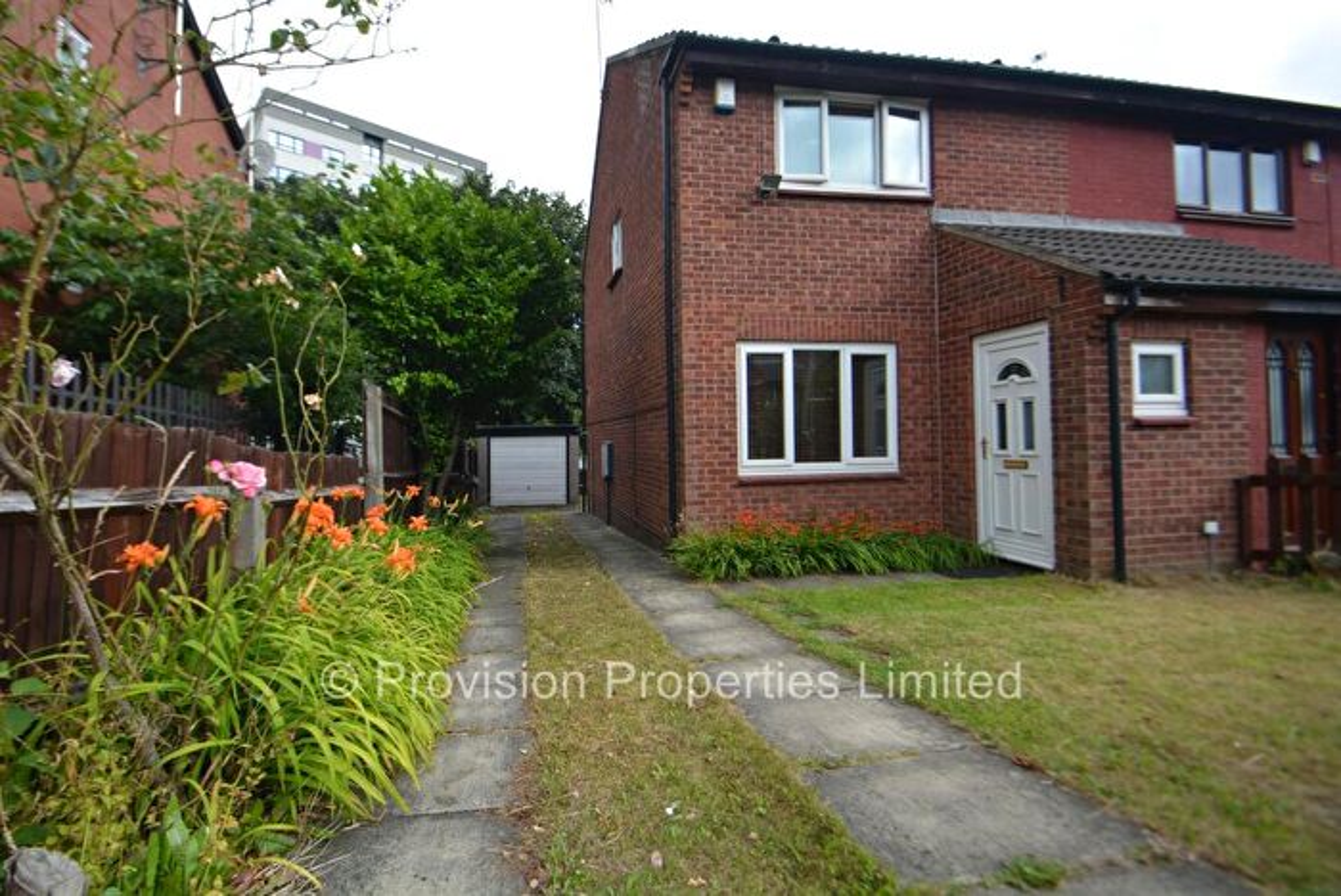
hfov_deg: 100.3
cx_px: 670
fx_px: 559
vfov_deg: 77.4
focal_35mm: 15
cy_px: 448
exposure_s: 1/180
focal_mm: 10
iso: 200
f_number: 6.7
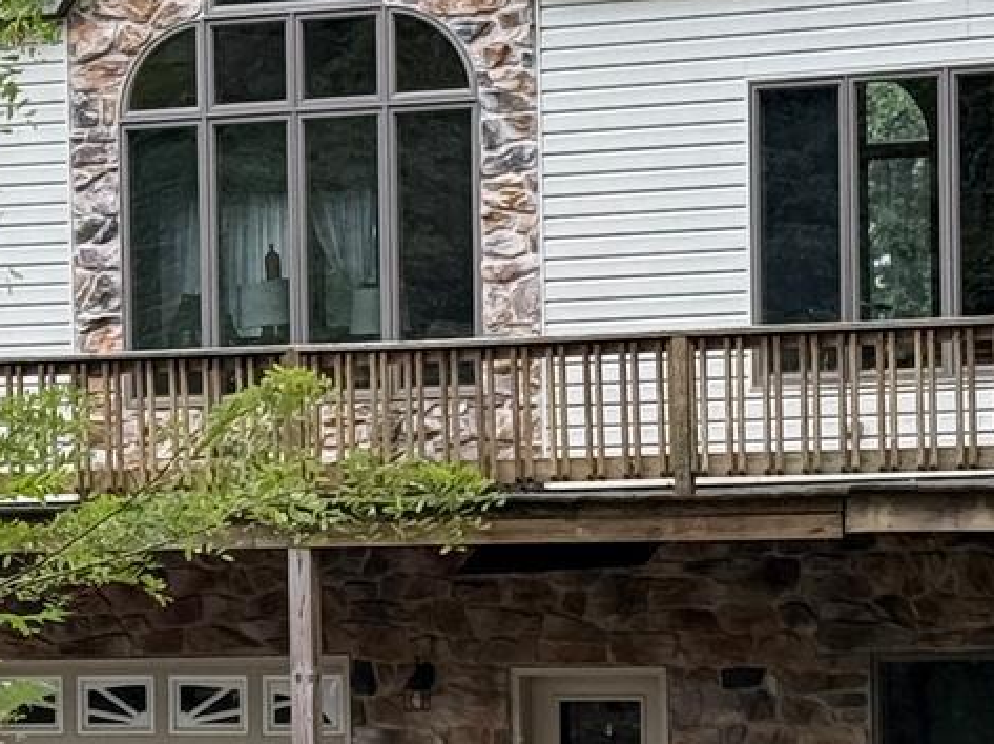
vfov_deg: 7.1
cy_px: 662
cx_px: -292
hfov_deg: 9.4
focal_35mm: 208
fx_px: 5968
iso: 100
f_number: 1.78
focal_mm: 6.76
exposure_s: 1/754
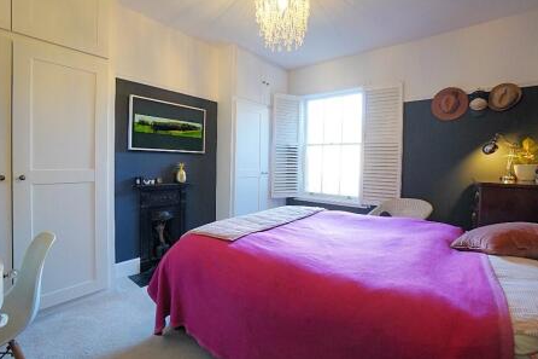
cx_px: 255
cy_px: 170
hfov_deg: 96.7
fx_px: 239
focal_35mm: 16
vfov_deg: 73.6
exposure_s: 1/160
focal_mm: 10
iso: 2000
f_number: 4
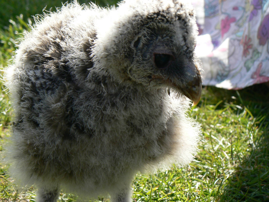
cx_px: 134
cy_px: 101
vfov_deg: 11.2
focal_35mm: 132
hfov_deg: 14.9
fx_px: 1026
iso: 100
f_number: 5.6
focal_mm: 22.1
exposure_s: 1/320
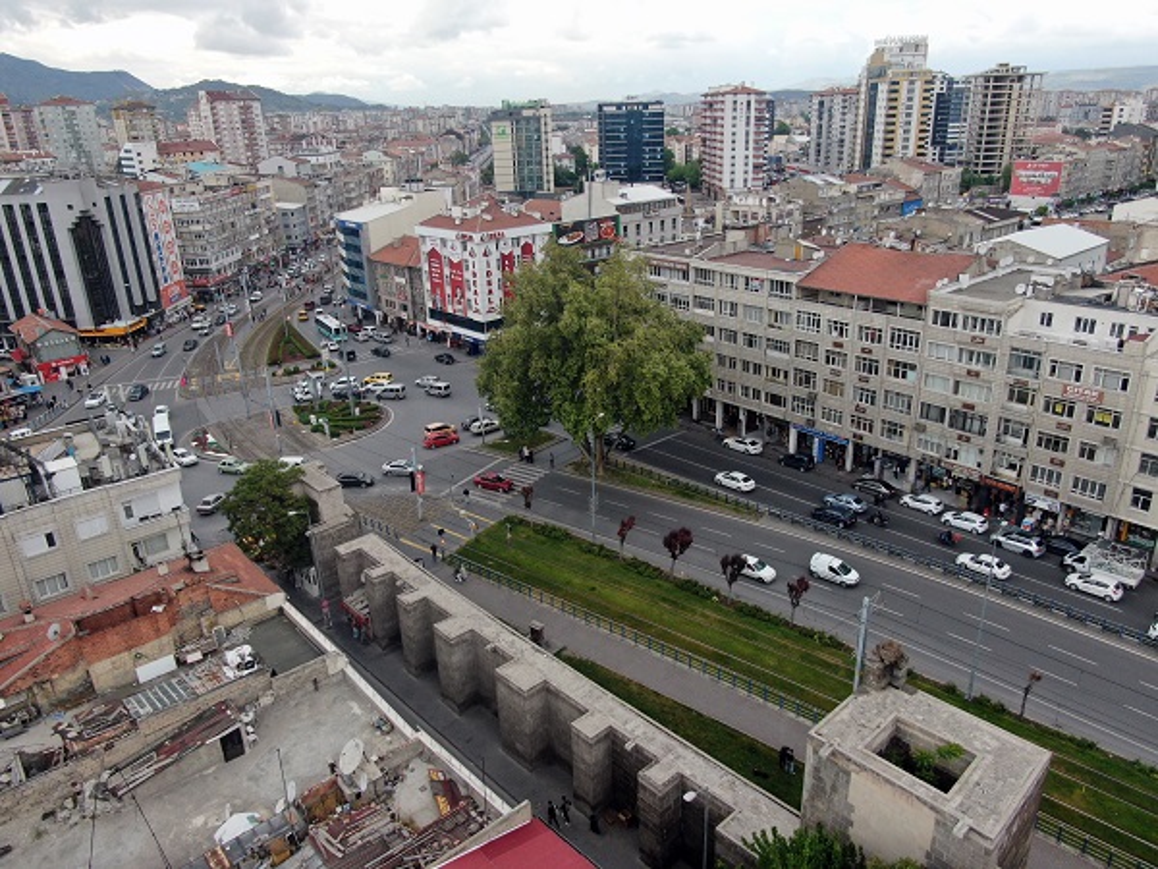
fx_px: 803
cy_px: 434
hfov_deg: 71.6
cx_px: 579
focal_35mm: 24
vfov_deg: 56.8
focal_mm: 4.39
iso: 200
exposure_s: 1/1000
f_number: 2.8
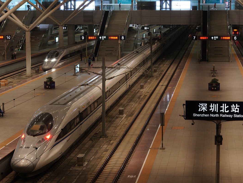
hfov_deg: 19.4
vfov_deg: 14.7
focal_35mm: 101
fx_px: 709
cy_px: 92
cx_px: 132
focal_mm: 93
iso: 2500
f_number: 7.1
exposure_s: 1/25
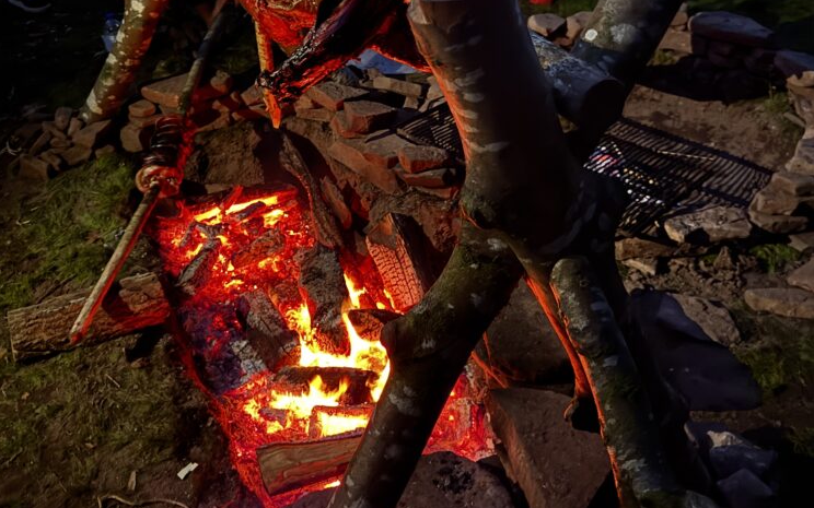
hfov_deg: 55.3
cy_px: 113
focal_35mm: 35
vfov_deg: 35.3
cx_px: 396
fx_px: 776
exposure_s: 1/9
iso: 2000
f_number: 1.78
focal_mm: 6.76
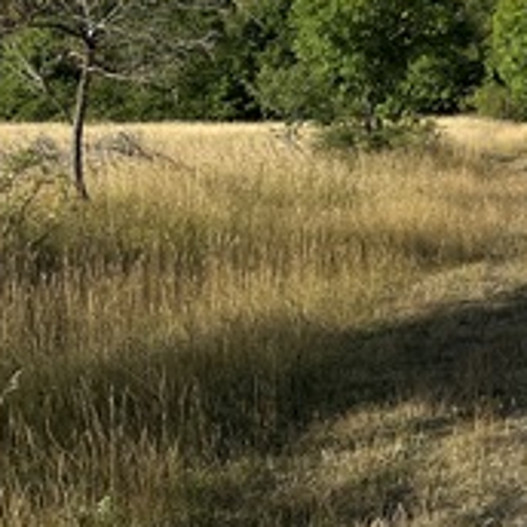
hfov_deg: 19.8
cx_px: 824
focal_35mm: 74
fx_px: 1275
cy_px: -40
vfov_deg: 22.2
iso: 80
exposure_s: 1/5000
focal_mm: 6.86
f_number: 1.78
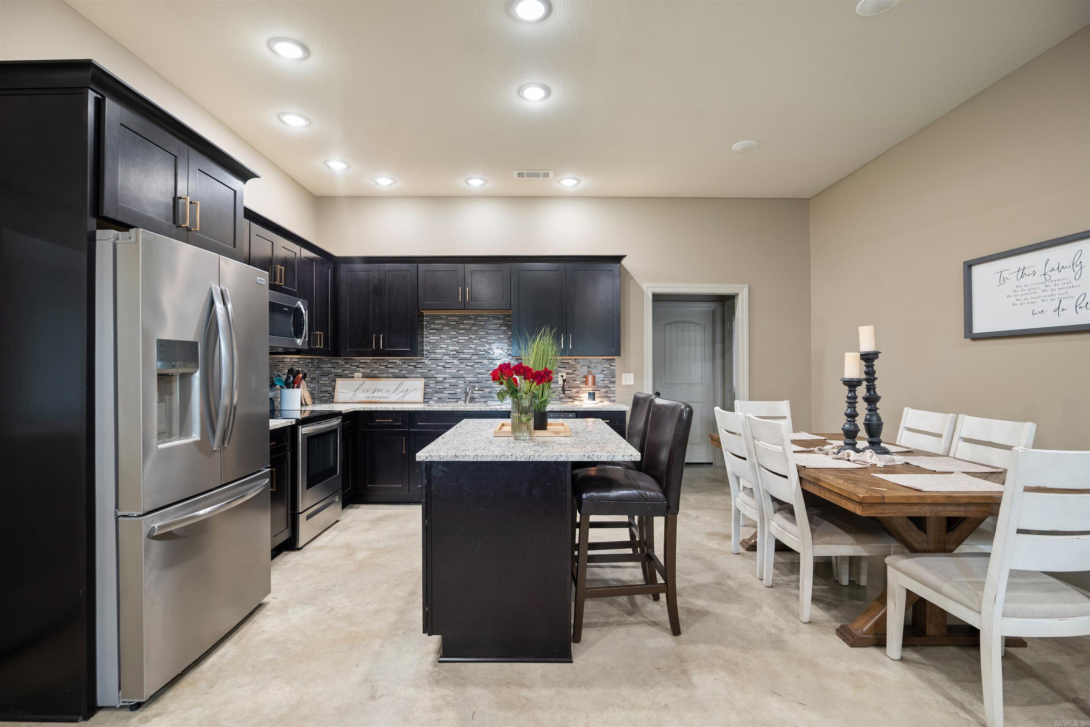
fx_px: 484
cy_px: 364
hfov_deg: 96.7
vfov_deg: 73.7
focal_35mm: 16
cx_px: 545
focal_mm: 16
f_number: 5.6
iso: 1250
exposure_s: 1/8
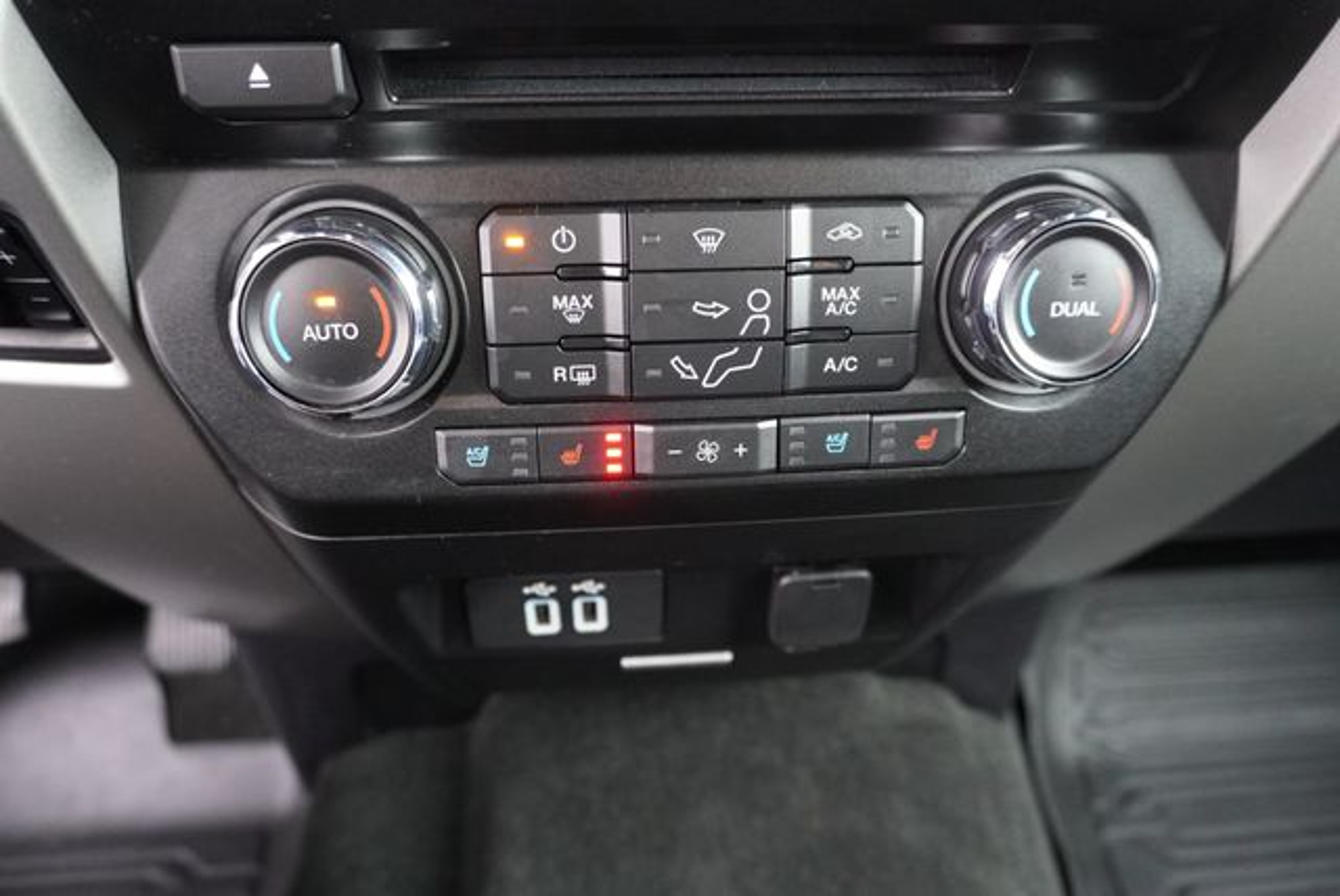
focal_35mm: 26
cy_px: 448
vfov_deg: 50.5
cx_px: 670
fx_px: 950
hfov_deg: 70.4
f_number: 3.5
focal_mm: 17
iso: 2500
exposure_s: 1/60
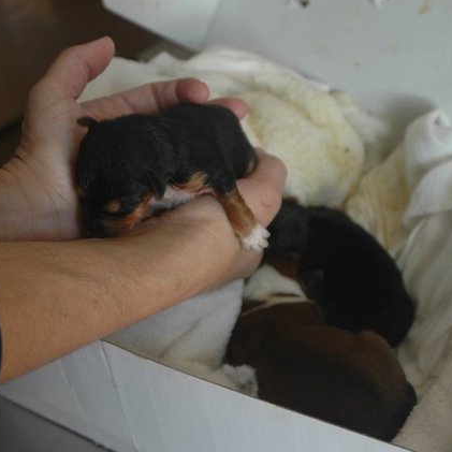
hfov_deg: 27.7
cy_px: 225
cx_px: 224
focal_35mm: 62
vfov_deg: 27.7
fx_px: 916
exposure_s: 1/45
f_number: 4
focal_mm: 32
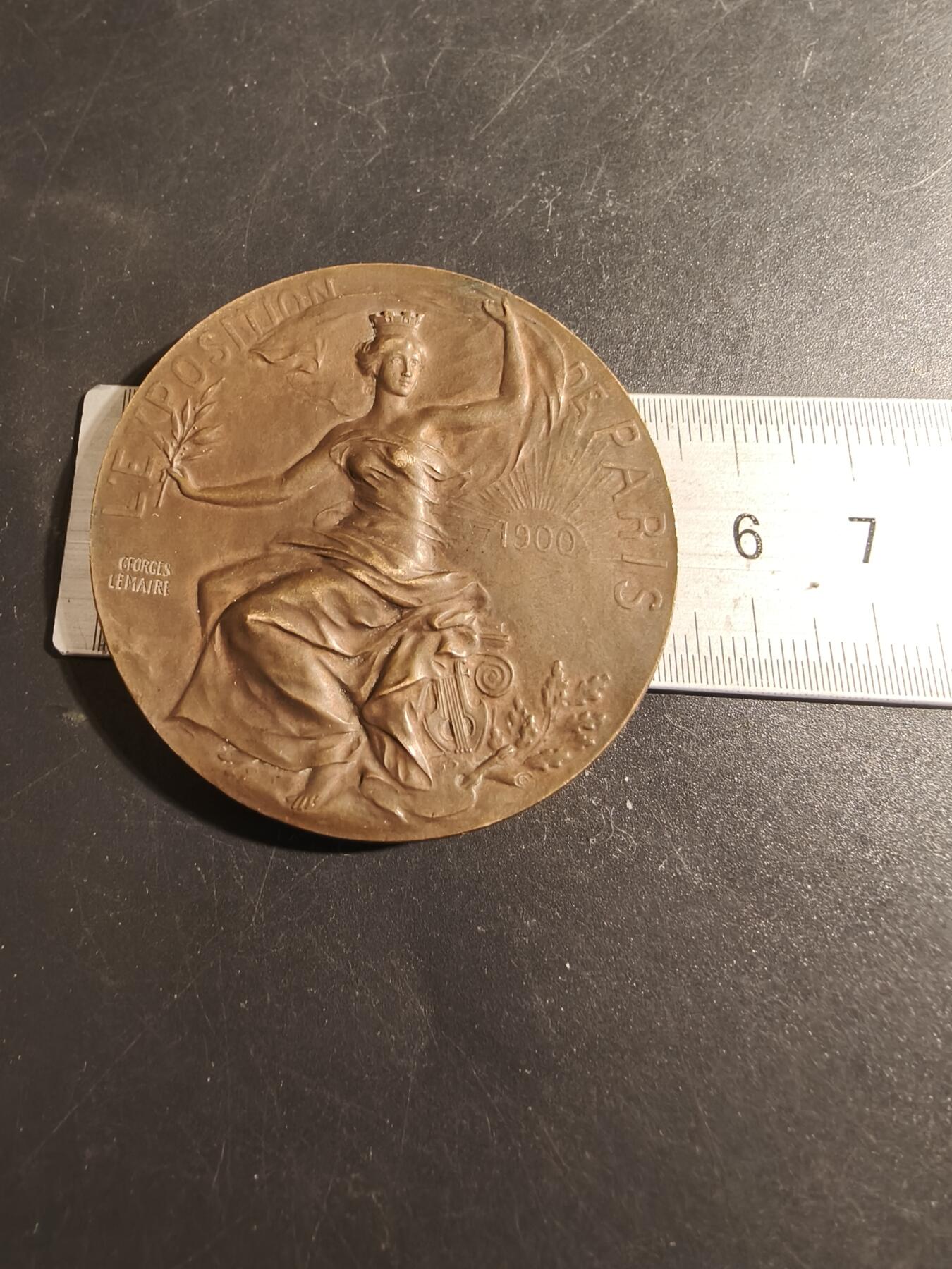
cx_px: 476
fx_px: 843
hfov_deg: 58.9
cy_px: 634
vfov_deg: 73.9
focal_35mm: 23
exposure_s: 1/50
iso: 200
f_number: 2
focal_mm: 2.32
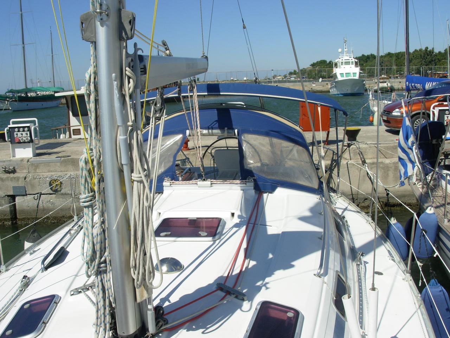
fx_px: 494
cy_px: 169
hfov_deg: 49.0
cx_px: 225
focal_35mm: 38
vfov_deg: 37.7
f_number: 4.9
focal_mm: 6.3
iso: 50
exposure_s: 1/745
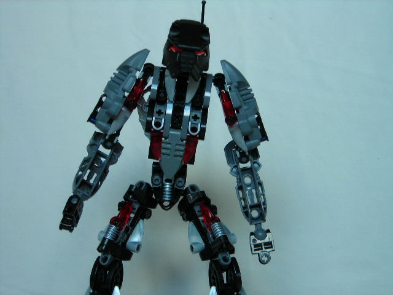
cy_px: 148
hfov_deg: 25.3
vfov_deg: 19.1
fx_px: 874
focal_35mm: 77
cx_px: 196
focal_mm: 12.7
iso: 50
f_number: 4.2
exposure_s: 1/14.5
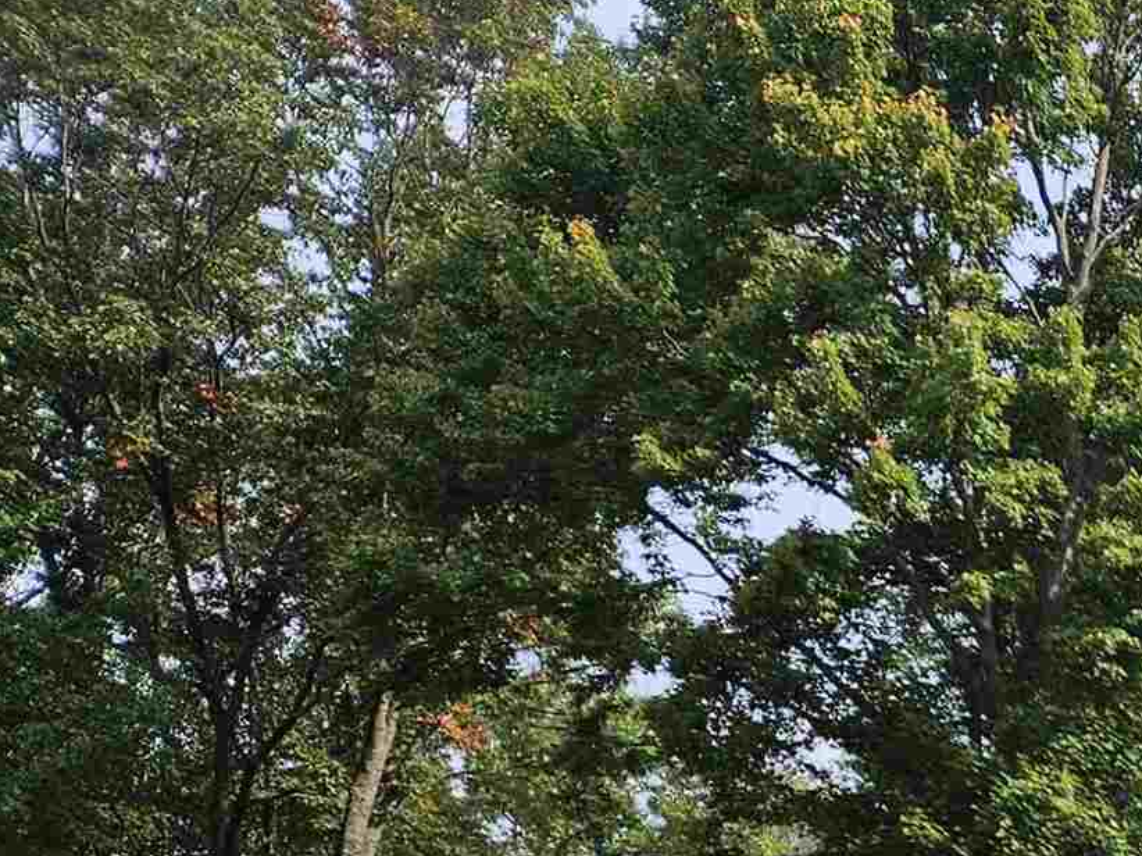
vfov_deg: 15.1
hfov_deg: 18.4
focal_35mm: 86
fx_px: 2836
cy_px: 1481
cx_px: 1995
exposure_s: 1/1139
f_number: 1.8
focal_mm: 5.4
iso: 25
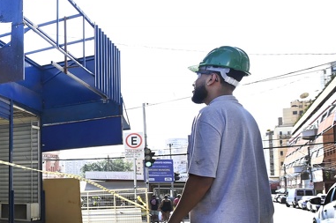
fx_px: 419
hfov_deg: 34.6
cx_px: -70
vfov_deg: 29.5
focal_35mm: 45
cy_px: 159
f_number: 5.6
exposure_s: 1/500
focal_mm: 17
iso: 400
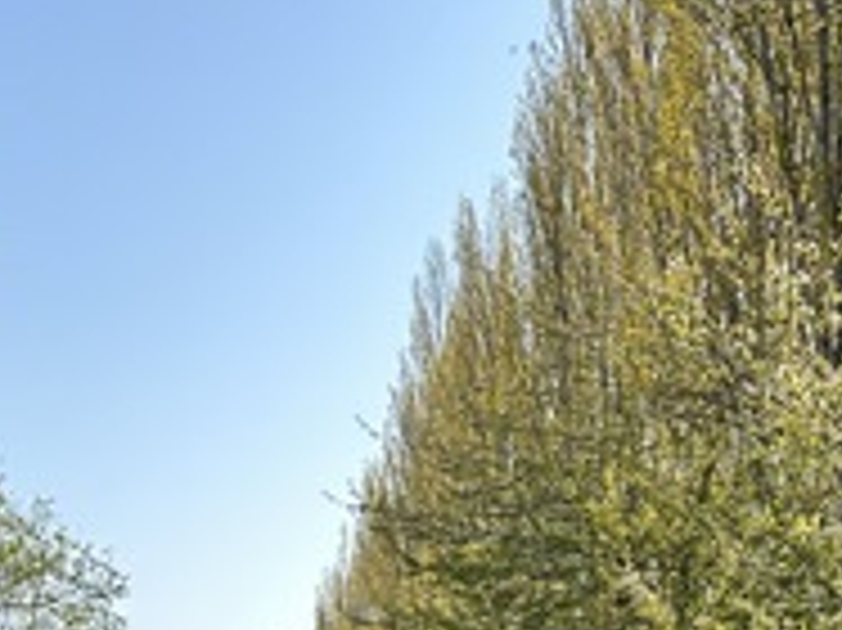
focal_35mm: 77
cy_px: 909
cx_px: 225
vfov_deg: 17.4
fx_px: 1872
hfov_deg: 25.1
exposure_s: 1/1198
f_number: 1.78
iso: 80
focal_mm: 6.86
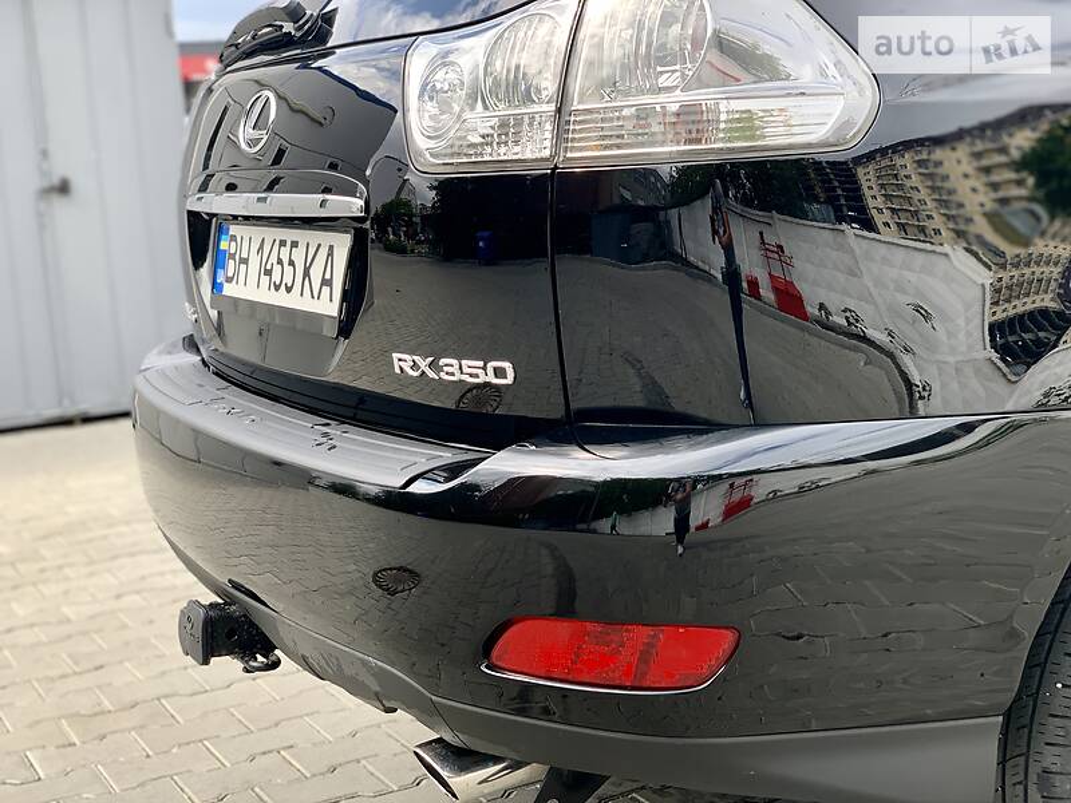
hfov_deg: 36.8
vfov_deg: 28.0
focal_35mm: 52
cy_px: 402
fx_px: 1609
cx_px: 536
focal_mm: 6
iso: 16
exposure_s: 1/122
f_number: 2.4
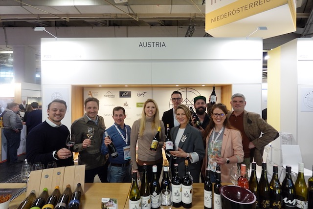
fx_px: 157
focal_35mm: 18
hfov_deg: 89.9
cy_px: 104
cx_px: 156
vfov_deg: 67.5
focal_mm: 6.9
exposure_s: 1/80
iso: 250
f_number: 1.8
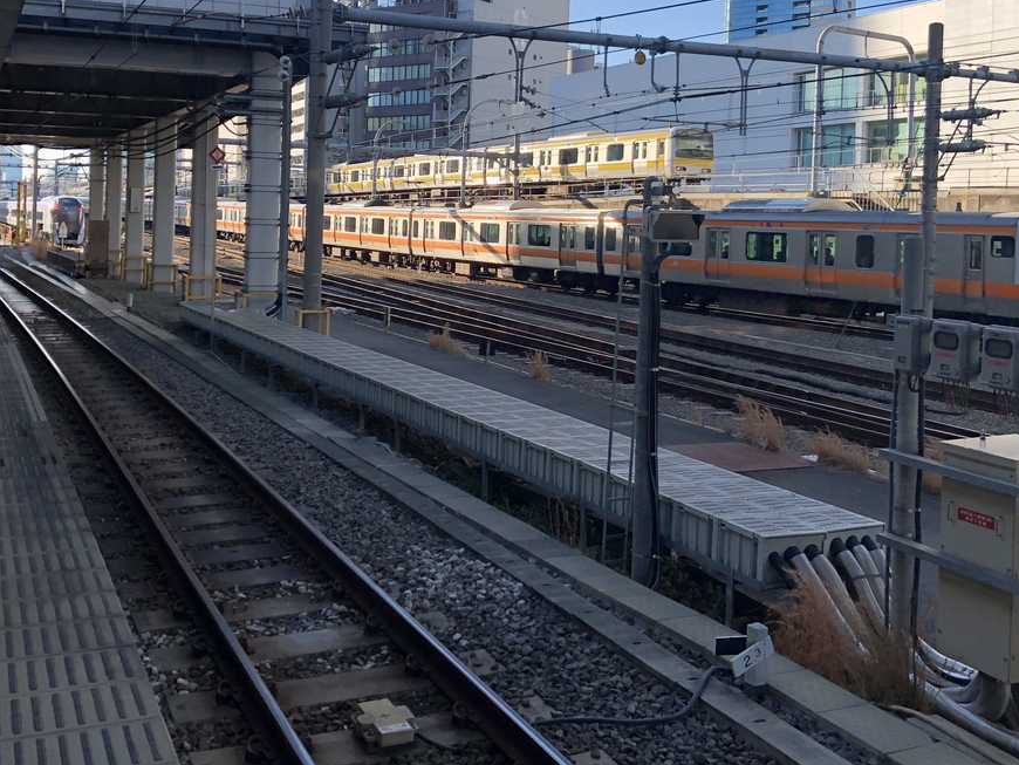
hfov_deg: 46.8
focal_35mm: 40
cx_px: 477
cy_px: 244
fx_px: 1178
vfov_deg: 35.6
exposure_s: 1/787
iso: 20
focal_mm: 3.99
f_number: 1.8
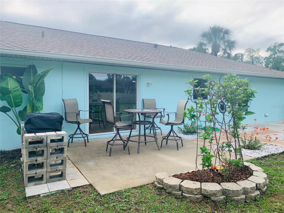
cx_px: 142
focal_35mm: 26
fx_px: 213
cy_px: 106
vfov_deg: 53.1
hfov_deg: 67.3
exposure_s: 1/808
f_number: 1.8
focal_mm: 4.25
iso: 25
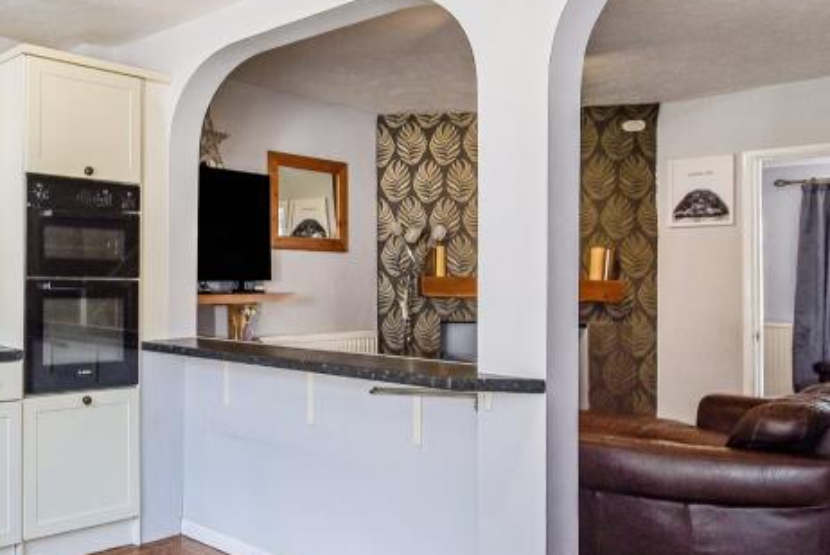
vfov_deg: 42.4
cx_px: 56
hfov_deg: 51.7
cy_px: 277
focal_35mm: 31
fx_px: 715
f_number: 8
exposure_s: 1/15
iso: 400
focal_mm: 14
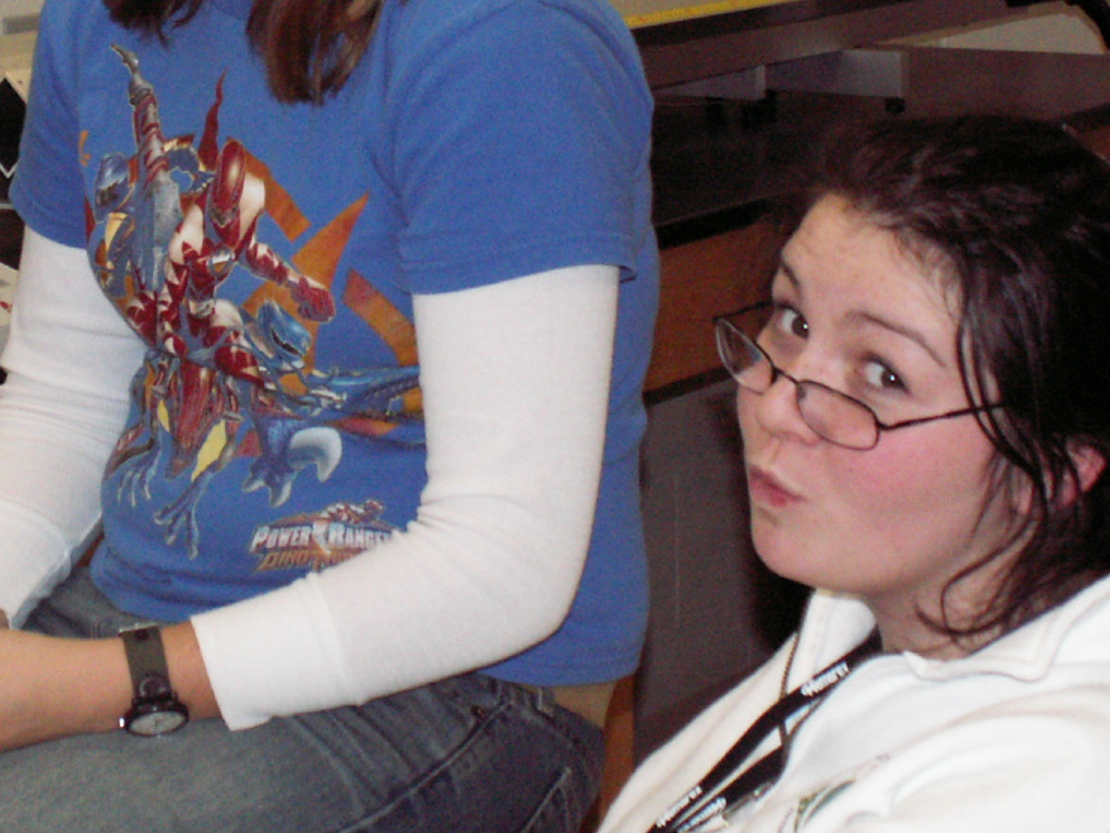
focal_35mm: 121
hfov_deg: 16.2
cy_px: 174
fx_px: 3880
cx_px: 261
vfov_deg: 12.2
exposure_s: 1/40
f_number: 3.2
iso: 160
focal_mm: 9.33
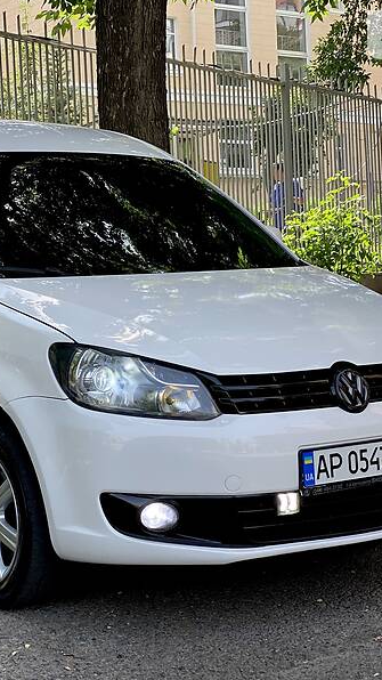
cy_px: 339
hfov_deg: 15.8
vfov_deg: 27.9
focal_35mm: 76
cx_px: 92
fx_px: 1369
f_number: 2
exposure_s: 1/261
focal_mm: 6
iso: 20
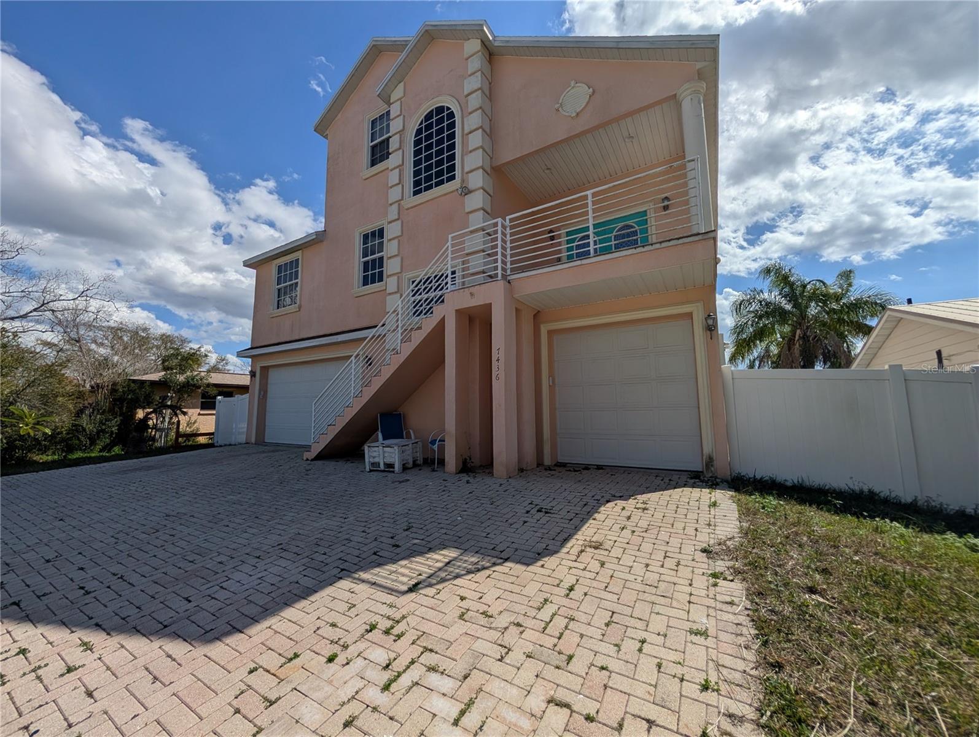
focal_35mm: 12
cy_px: 368
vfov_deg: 94.6
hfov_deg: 110.5
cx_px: 490
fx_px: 340
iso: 57
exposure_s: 1/9804
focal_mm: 2.02
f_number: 1.7
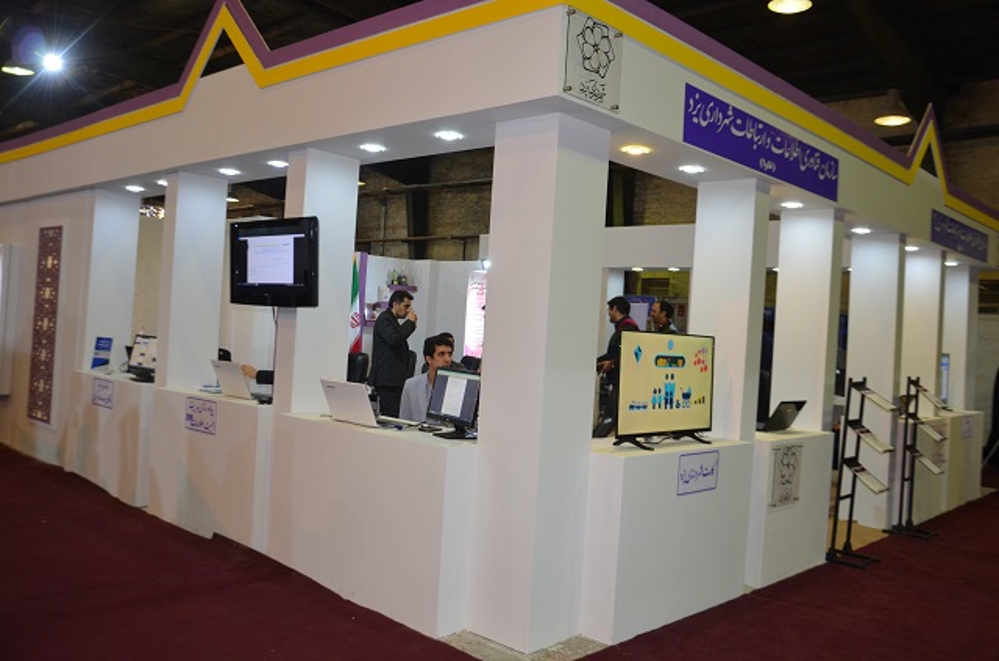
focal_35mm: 32
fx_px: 872
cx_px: 500
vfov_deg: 41.5
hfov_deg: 59.6
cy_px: 330
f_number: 3.8
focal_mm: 21
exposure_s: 1/60
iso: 800
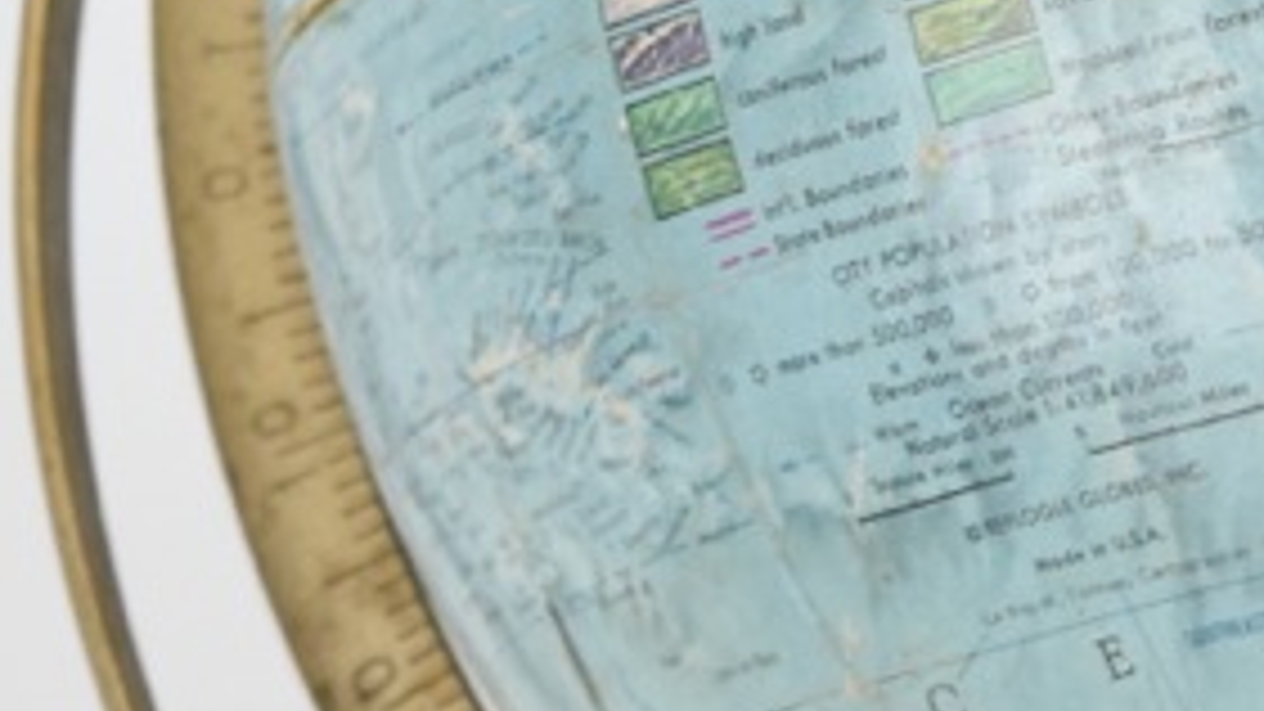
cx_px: 1709
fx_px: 11495
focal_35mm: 343
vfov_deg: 3.5
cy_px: -92
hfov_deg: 6.2
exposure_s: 1/125
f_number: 6.3
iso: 800
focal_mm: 48
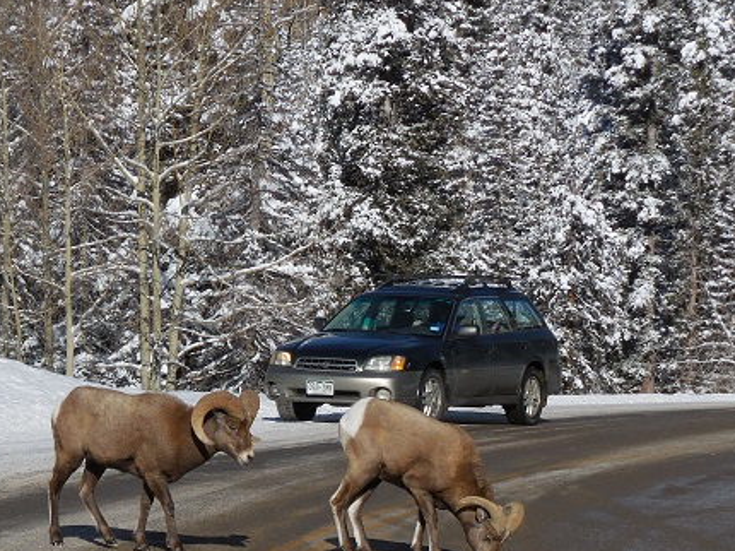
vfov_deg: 6.2
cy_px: 424
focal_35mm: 240
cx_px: 299
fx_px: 5093
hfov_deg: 8.3
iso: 125
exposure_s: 1/1600
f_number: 5.4
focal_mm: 26.8
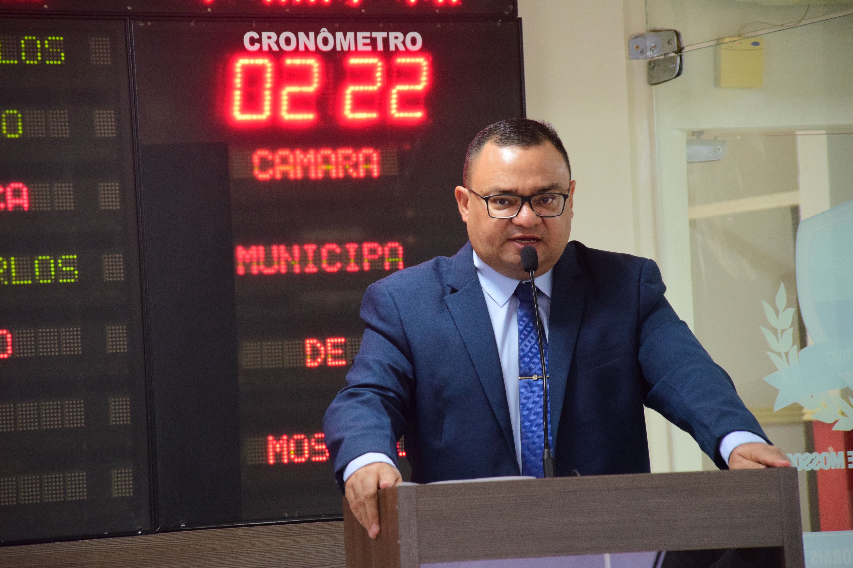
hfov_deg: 12.5
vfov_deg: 8.3
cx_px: 426
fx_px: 3909
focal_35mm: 165
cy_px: 284
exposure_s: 1/60
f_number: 6.3
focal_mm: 110
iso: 1600
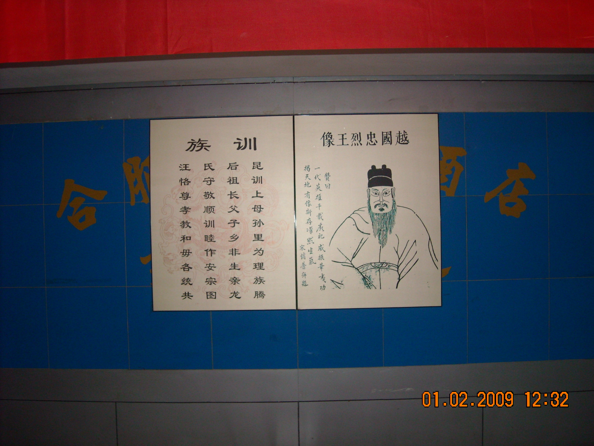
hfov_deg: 52.6
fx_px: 601
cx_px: 297
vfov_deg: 40.7
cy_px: 223
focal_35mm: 35
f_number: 2.8
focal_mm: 5.7
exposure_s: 1/60
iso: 200
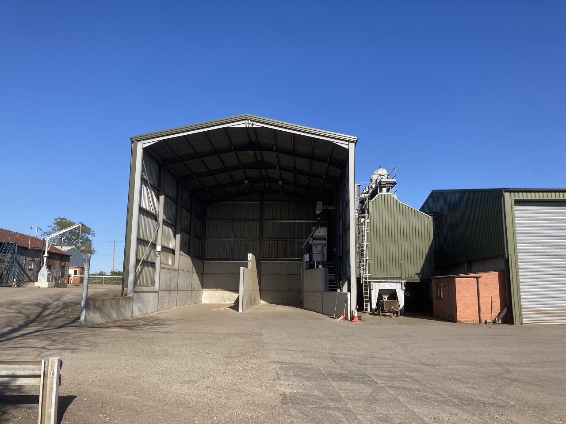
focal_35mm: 28
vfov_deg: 49.7
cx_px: 283
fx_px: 458
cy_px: 212
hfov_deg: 63.4
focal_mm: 3.99
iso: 20
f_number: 1.8
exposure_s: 1/1779
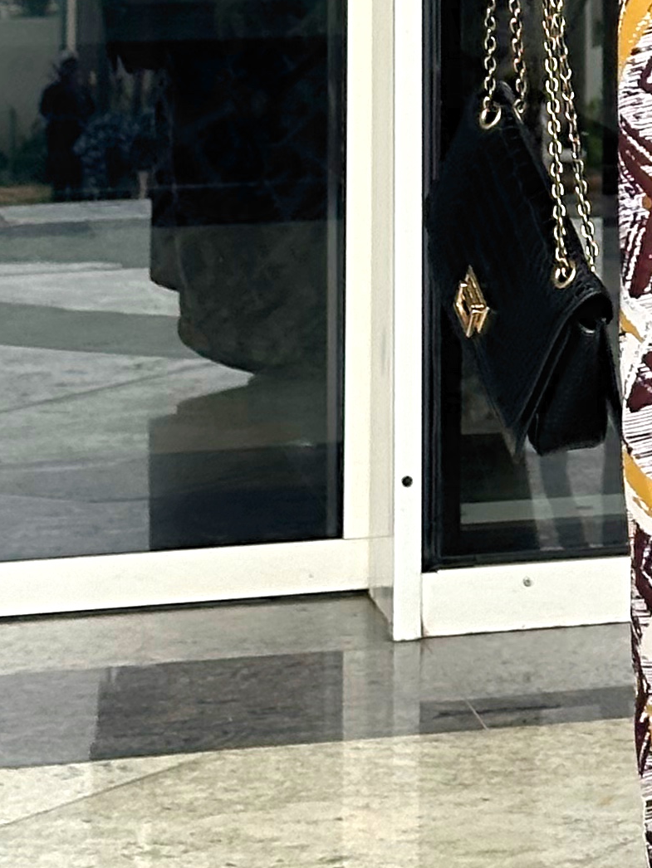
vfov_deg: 10.4
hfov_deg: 7.8
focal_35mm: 185
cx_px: 1038
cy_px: -383
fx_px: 4644
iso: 64
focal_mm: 6.86
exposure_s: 1/279
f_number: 1.78
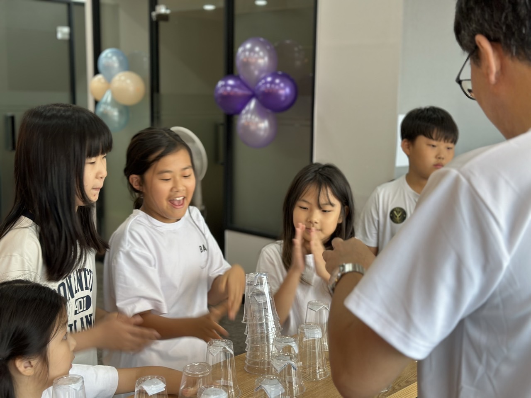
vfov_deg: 30.3
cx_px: 266
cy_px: 199
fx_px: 736
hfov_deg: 39.7
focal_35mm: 48
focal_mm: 6.86
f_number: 1.78
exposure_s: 1/60
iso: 125
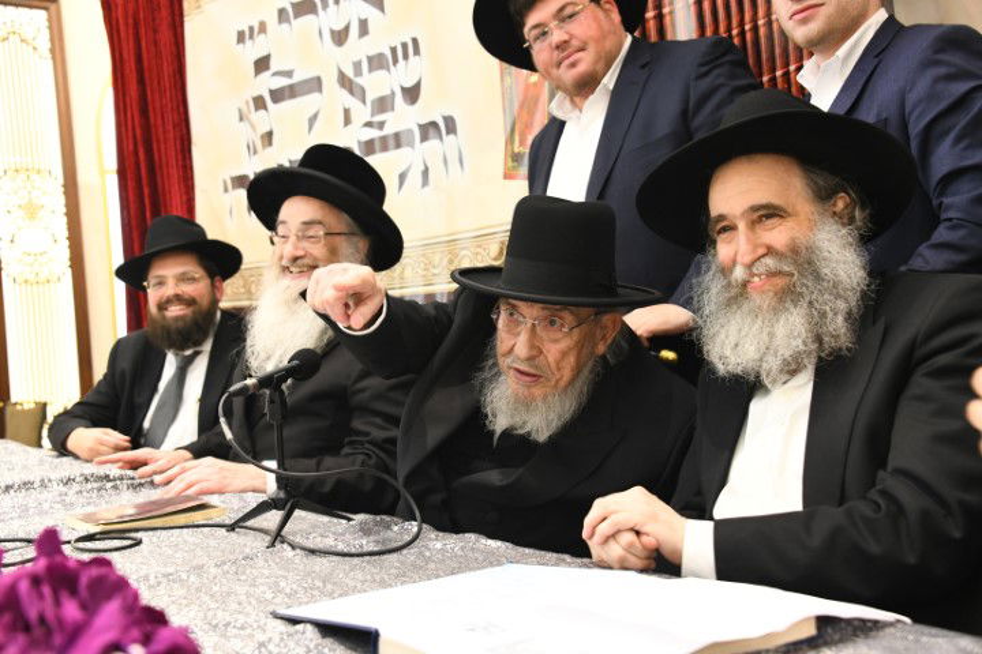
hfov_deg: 43.6
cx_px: 491
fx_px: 1227
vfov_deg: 29.9
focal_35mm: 45
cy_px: 327
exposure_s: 1/80
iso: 2500
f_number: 5.6
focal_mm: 45
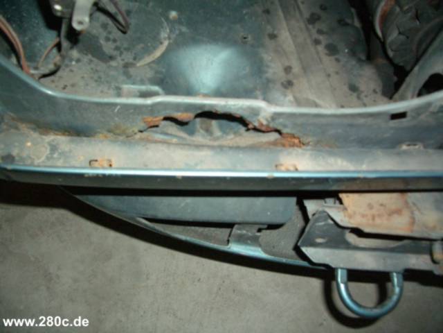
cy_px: 166
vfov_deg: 40.7
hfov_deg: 52.6
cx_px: 222
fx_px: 448
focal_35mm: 35
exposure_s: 1/60
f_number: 2.6
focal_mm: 5.8
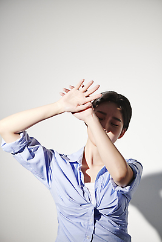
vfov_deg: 19.4
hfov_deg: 13.1
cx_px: 81
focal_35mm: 105
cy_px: 121
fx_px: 708
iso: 400
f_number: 5.6
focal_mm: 105
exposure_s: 1/100
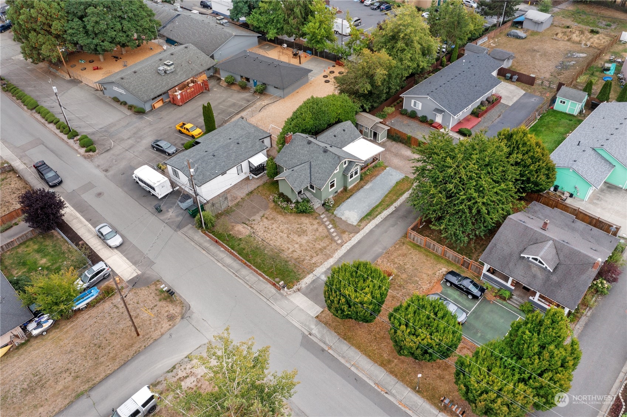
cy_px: 208
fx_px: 487
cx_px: 314
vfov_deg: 46.4
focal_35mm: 28
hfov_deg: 65.5
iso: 200
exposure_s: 1/160
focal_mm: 10.26
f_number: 6.3
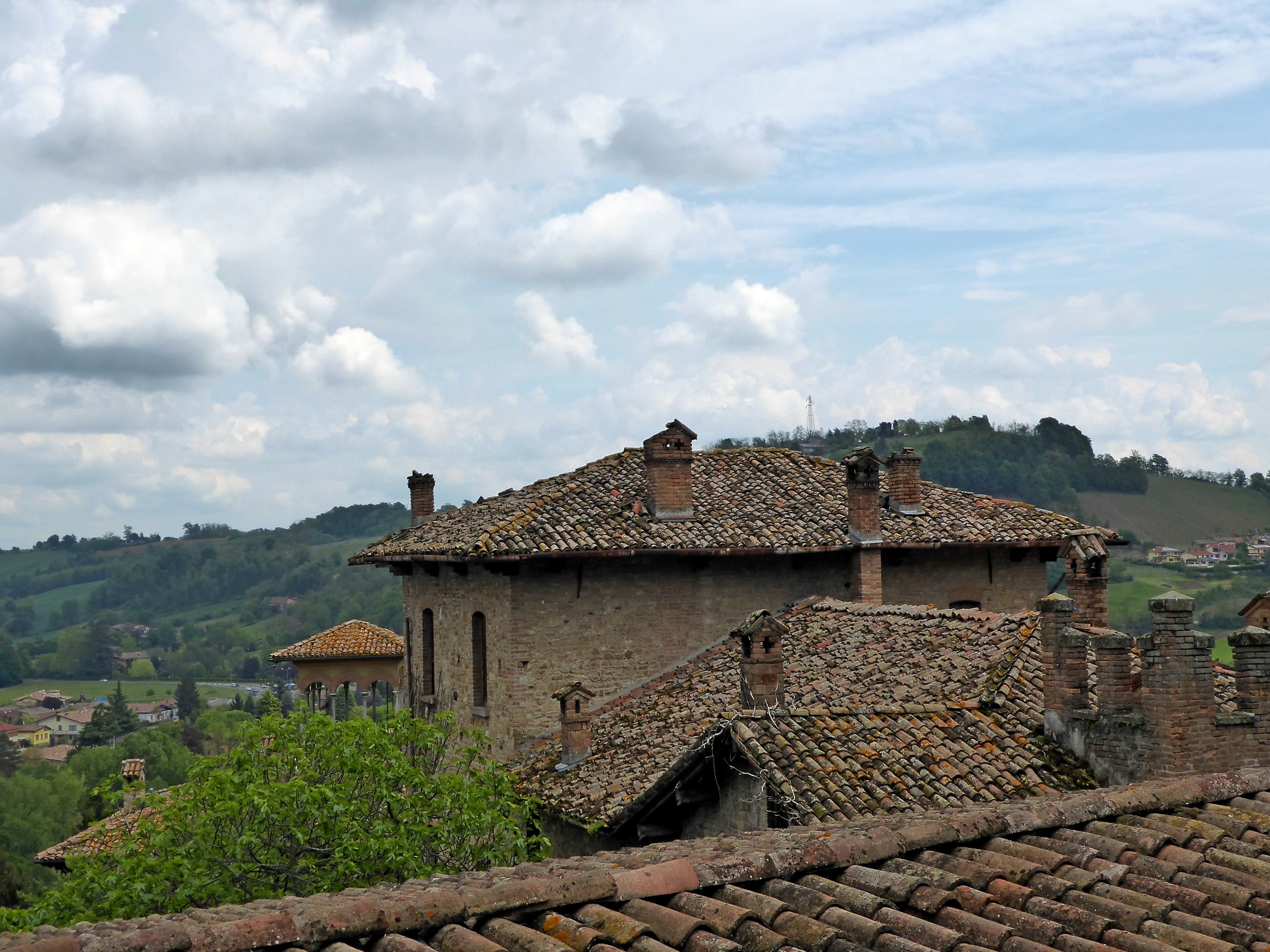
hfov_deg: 38.9
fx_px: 1798
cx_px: 635
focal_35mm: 49
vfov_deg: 29.7
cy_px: 476
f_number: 5.6
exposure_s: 1/800
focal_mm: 8.4
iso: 160
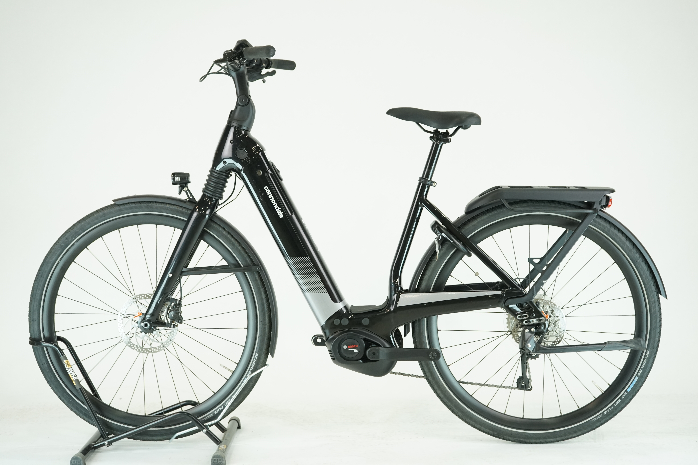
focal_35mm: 54
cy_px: 232
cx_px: 349
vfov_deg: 25.1
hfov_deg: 36.9
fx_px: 1047
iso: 1600
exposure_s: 1/200
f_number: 5.6
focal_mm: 54
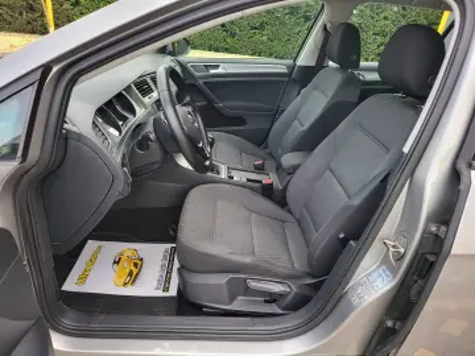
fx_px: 329
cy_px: 178
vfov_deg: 56.8
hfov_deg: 71.6
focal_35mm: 24
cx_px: 238
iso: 64
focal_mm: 5
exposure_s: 1/100
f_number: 1.8
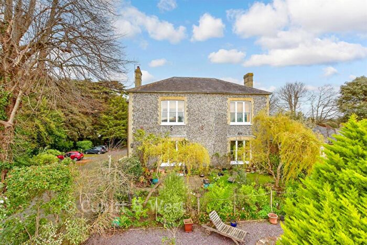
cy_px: 122
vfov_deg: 77.4
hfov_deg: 100.4
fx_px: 153
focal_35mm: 15
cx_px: 184
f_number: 8
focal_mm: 10
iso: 500
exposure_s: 1/200
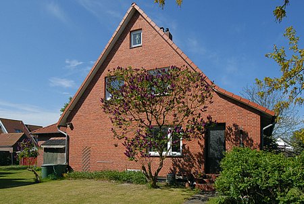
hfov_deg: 77.3
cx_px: 152
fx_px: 190
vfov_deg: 56.3
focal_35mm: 22
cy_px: 102
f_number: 13
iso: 400
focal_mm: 15
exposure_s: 1/640
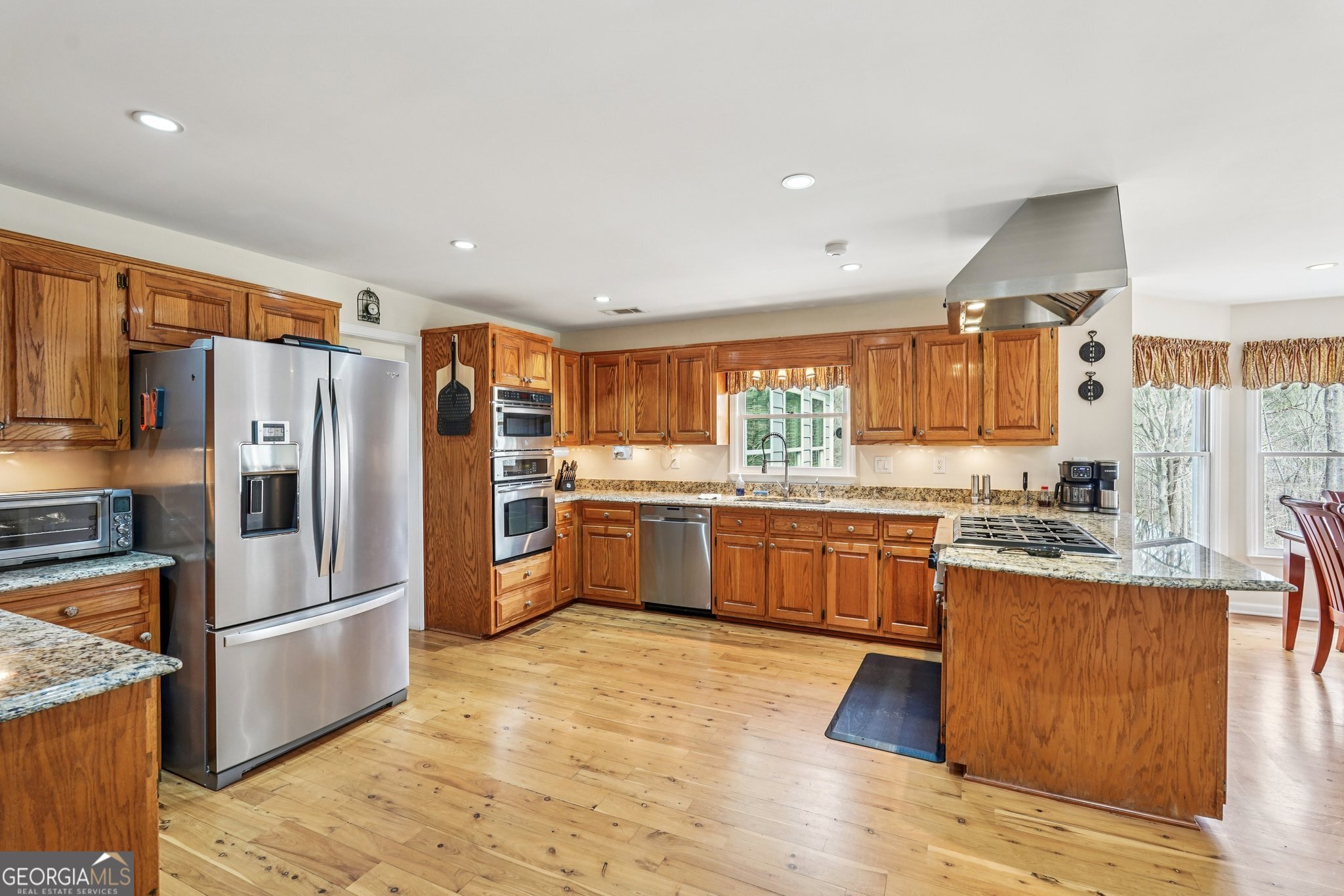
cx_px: 672
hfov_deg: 96.7
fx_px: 597
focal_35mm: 16
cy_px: 448
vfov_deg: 73.7
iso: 800
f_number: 8
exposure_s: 1/13
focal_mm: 16
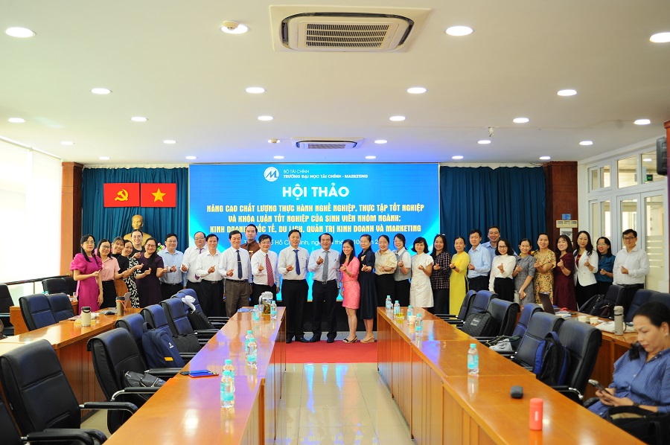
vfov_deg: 37.8
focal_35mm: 35
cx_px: 335
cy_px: 222
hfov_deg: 54.5
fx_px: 651
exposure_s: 1/60
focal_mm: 35
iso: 800
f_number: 4.5
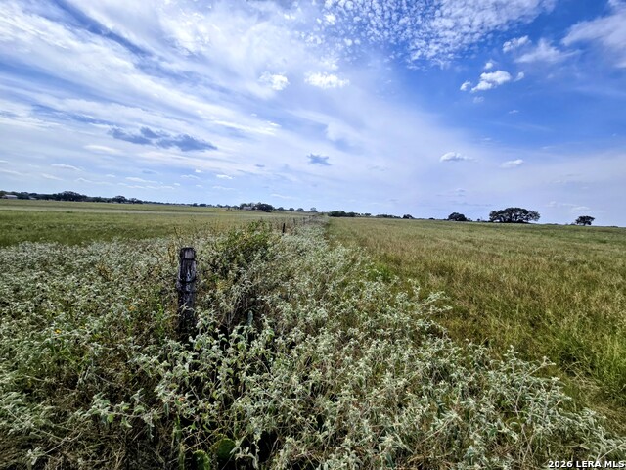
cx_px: 313
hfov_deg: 106.2
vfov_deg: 89.9
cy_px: 235
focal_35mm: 13
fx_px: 235
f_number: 2.2
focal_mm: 2.2
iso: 50
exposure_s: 1/3977
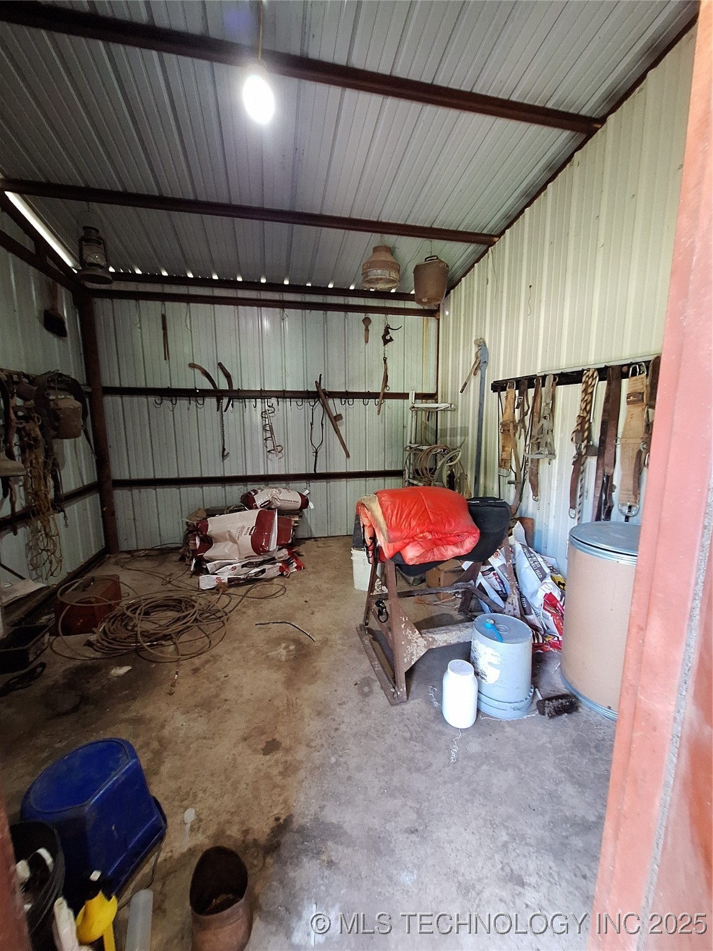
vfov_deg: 106.2
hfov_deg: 89.9
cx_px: 356
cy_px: 476
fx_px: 357
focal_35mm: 13
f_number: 2.2
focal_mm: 1.74
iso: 320
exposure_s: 1/24
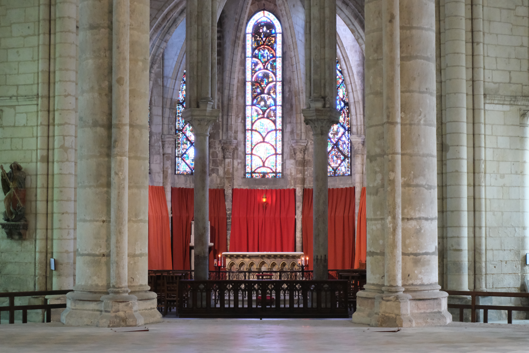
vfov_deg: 20.0
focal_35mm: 68
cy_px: 176
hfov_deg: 29.7
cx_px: 264
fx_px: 999
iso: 6400
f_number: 5.6
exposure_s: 1/28
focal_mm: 45
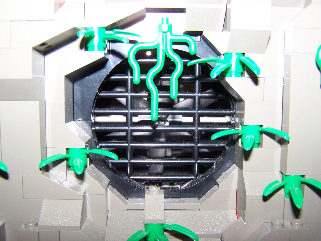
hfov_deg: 49.0
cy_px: 120
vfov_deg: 37.7
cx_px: 160
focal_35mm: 38
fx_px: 352
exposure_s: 1/30
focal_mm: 6.3
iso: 200
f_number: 2.8
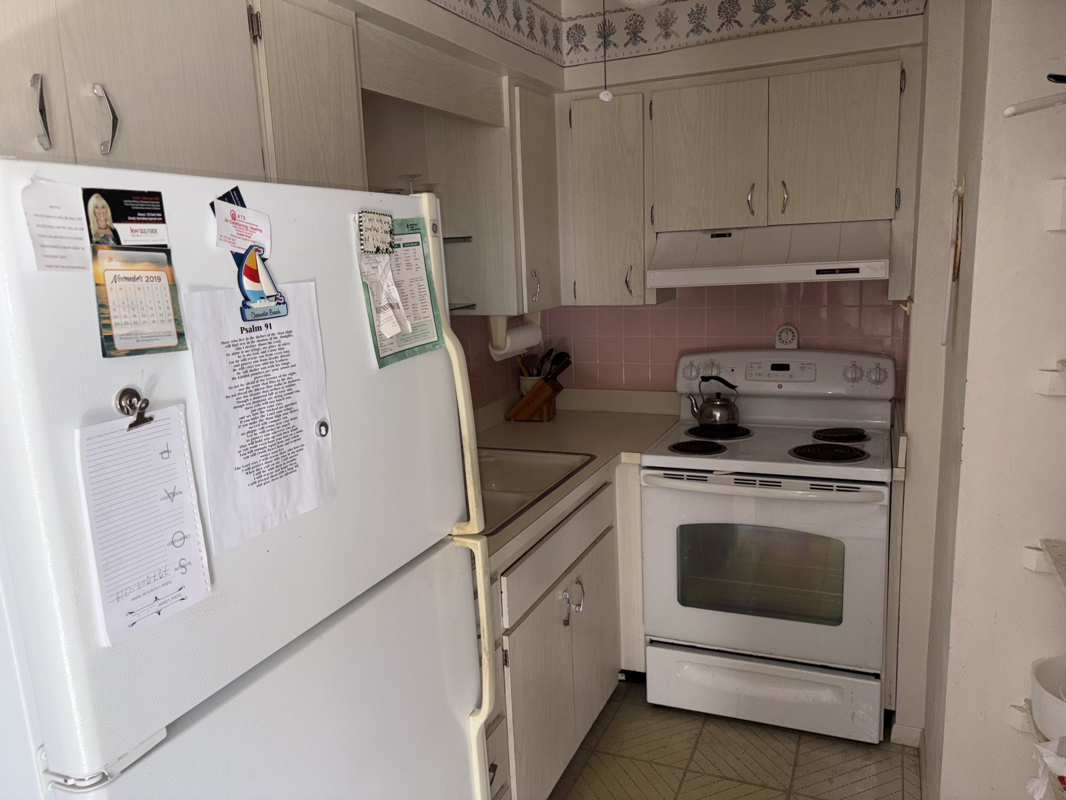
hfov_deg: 67.3
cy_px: 400
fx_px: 801
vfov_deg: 53.1
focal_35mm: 26
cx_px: 533
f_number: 1.6
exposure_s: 1/138
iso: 32
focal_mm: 5.96
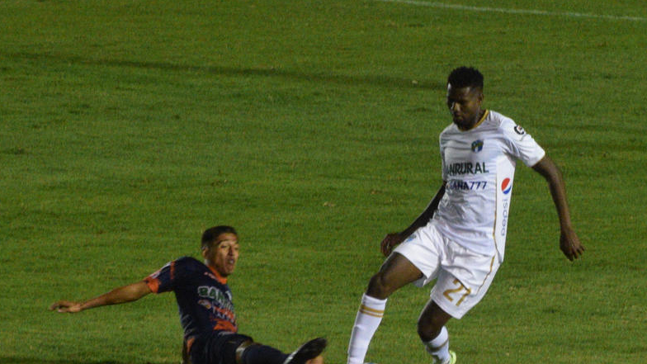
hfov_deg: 5.7
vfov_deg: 3.2
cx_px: 349
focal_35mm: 377
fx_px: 6468
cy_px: 234
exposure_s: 1/640
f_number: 5.6
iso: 3200
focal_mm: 200
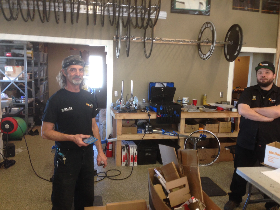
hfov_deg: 55.4
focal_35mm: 33
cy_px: 105
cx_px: 140
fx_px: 267
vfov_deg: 42.9
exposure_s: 1/20
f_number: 2.4
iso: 80
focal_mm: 4.12
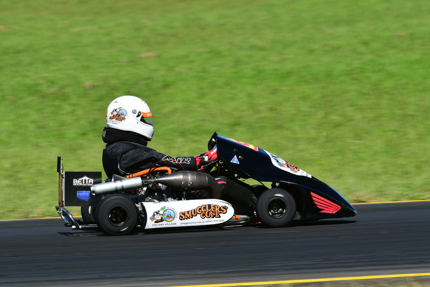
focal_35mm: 510
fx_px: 6094
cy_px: 144
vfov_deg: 2.7
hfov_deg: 4.0
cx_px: 215
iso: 400
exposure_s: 1/640
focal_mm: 340
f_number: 11
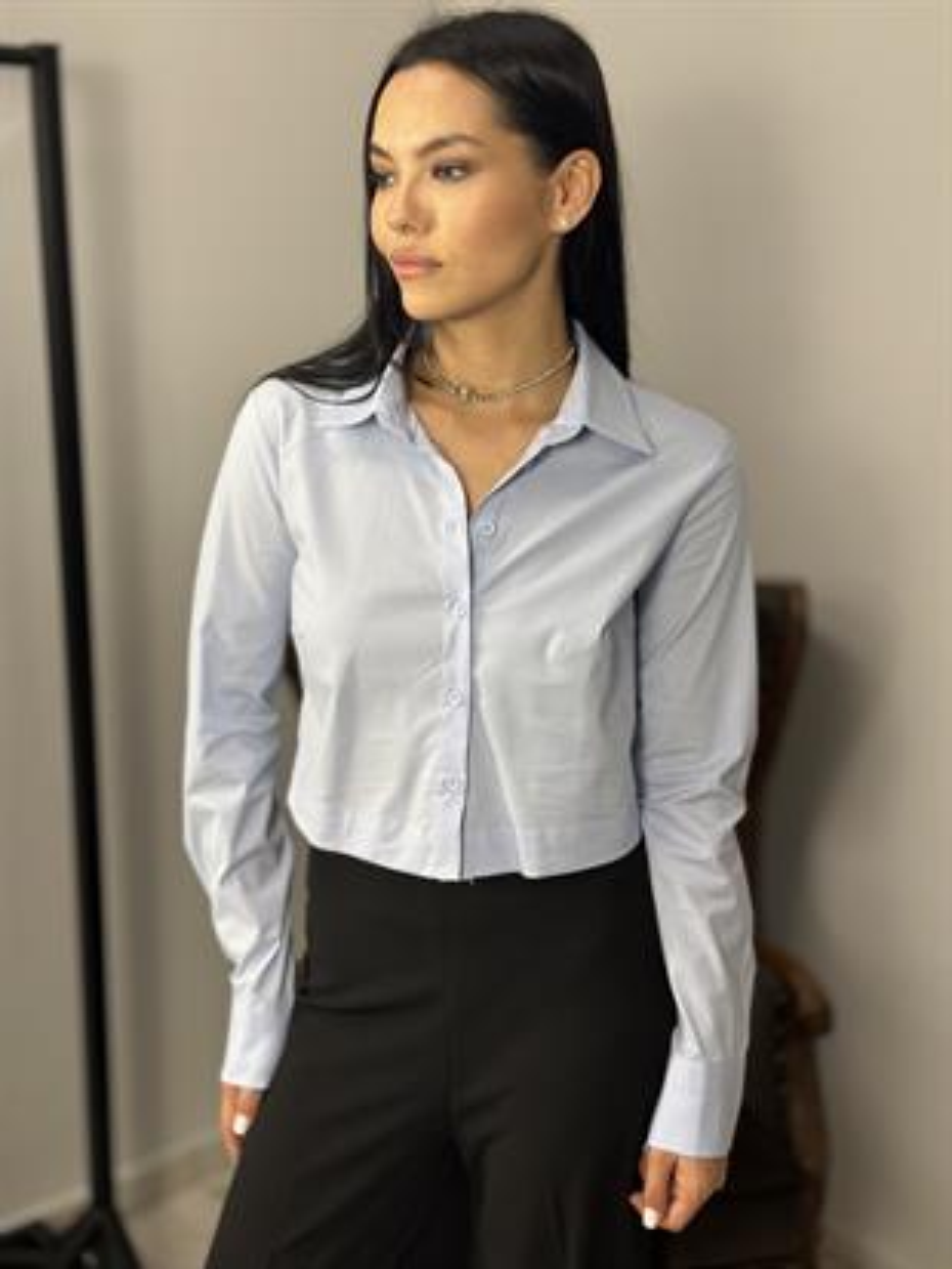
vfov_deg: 39.6
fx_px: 1759
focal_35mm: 48
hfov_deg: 30.3
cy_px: 634
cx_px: 476
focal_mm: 6.86
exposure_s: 1/128
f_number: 1.78
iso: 80
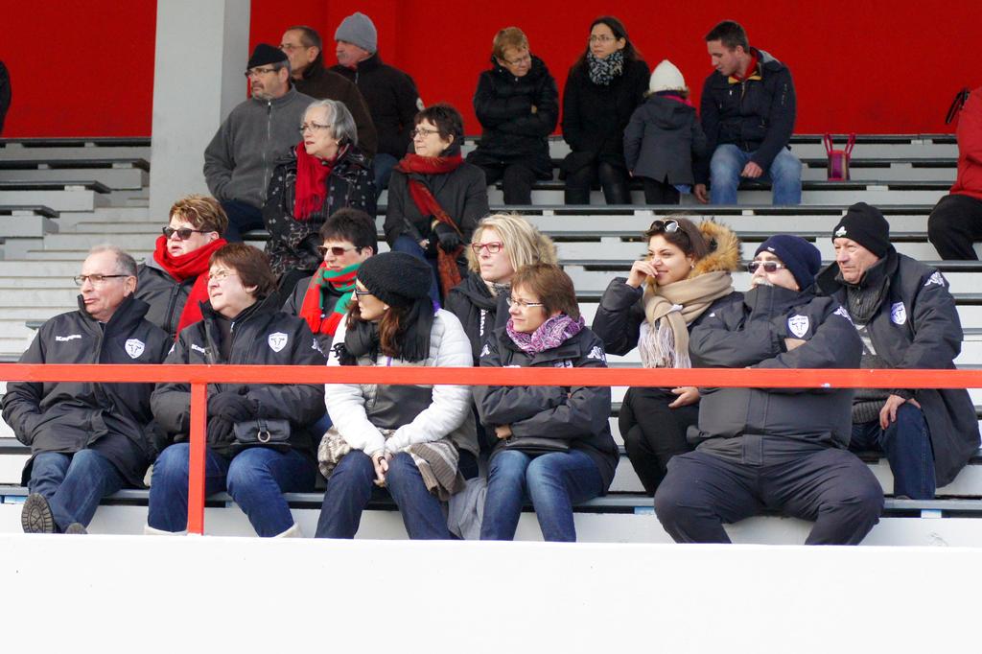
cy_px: 327
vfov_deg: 9.1
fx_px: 4090
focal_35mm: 150
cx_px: 491
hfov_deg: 13.7
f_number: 6.3
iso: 1600
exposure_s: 1/640
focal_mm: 100
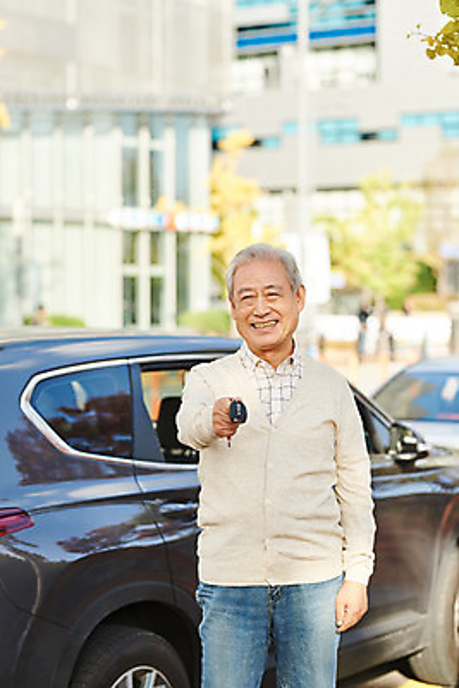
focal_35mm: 85
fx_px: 1624
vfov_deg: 23.9
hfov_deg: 16.1
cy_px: 344
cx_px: 230
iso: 400
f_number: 2.8
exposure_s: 1/1600
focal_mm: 85
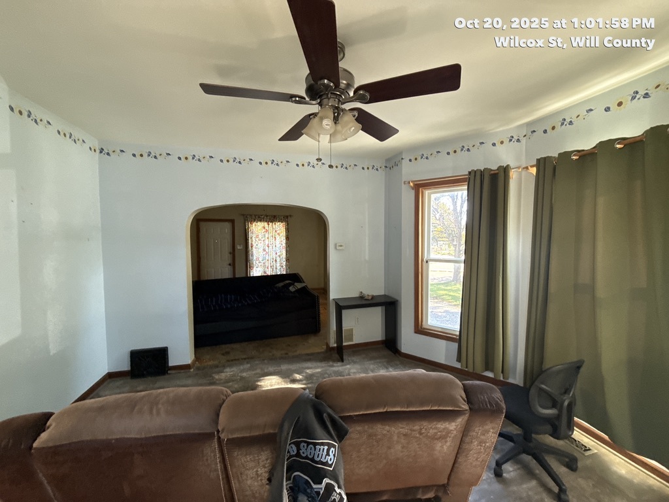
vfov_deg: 85.7
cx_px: 334
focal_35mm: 14
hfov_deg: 102.1
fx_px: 271
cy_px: 251
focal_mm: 2.22
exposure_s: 1/64
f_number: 2.2
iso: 320
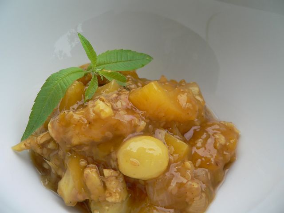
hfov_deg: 51.4
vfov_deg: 39.7
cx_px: 142
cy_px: 106
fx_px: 295
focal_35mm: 36
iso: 100
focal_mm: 6
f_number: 3.3
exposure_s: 1/125
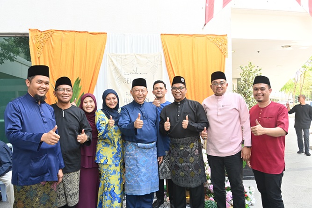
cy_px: 104
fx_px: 243
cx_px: 156
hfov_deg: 65.5
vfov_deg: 46.4
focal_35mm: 28
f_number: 6.3
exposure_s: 1/160
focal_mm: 28
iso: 800
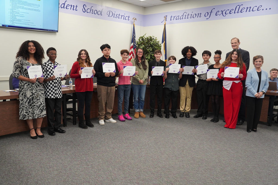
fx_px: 232
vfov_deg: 43.6
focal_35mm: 30
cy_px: 92
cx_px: 139
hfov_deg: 61.9
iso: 2000
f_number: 4
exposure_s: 1/160
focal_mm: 30
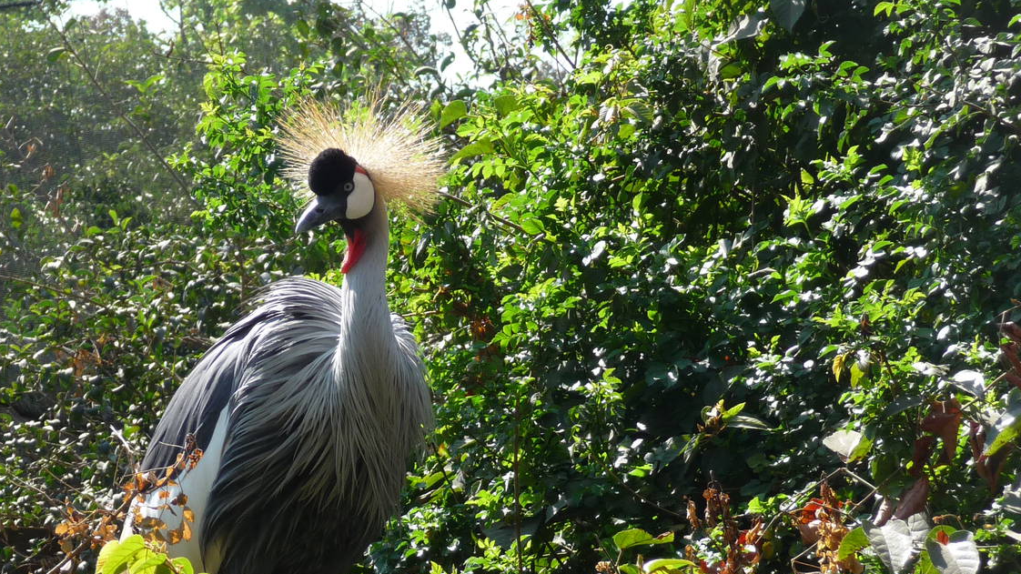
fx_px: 4710
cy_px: 333
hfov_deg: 12.3
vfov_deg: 7.0
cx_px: 308
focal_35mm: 174
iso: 100
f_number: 4.7
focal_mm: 19.1
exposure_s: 1/160
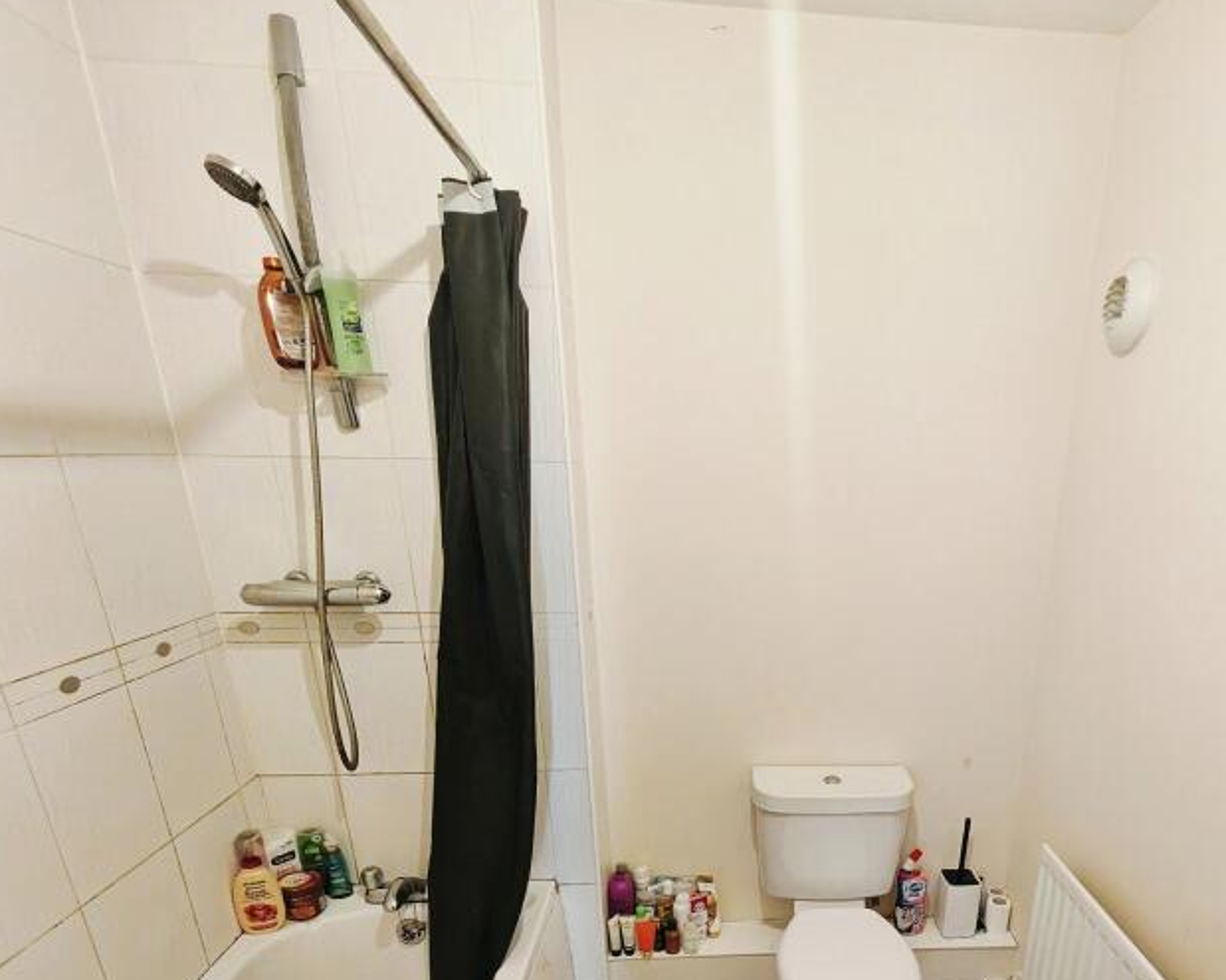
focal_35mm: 21
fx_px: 762
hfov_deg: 75.9
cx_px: 784
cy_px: 738
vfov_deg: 61.7
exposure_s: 1/33
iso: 1000
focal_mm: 1.82
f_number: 2
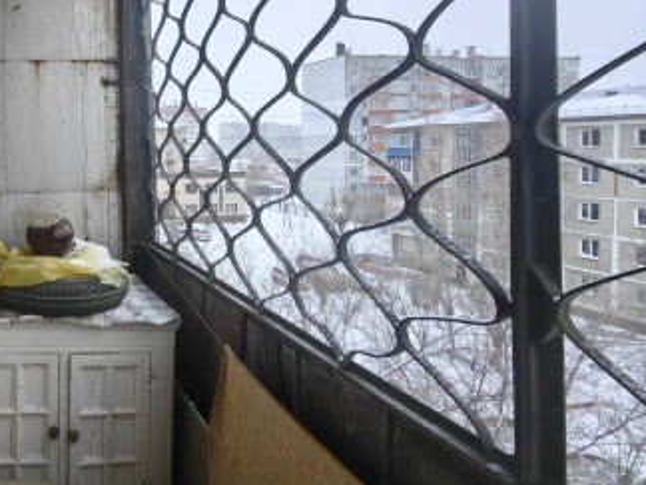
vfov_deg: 53.7
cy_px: 160
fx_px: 467
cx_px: 40
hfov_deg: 57.3
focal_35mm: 25
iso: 64
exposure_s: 1/100
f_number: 2.2
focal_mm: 1.76
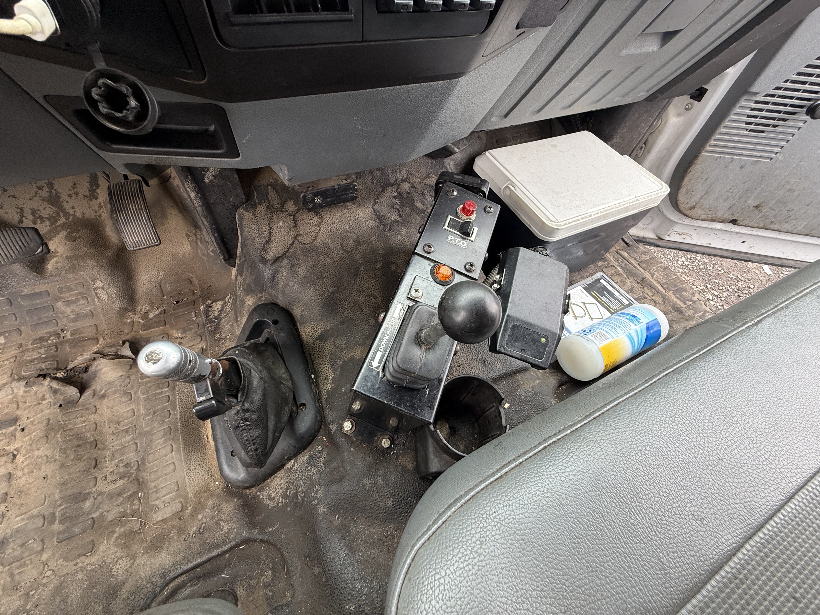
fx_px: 332
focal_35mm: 14
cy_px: 308
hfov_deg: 102.1
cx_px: 410
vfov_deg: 85.7
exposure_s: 1/99
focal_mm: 2.22
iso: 100
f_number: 2.2
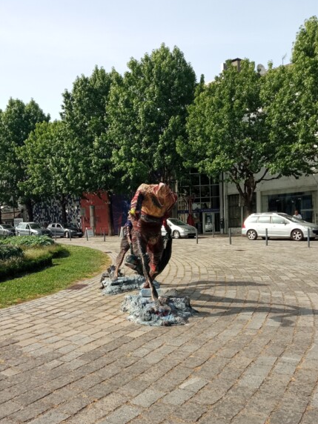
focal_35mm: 34
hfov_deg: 41.6
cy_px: 256
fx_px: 416
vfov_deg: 53.5
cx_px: 128
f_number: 2.2
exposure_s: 1/606
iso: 111
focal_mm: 3.79
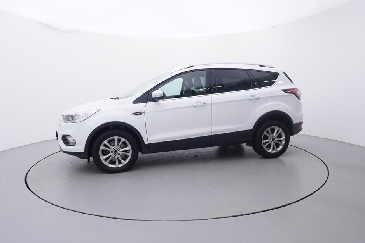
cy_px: 121
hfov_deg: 72.5
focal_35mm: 25
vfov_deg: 52.2
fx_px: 249
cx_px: 177
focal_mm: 15
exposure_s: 1/80
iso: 200
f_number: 5
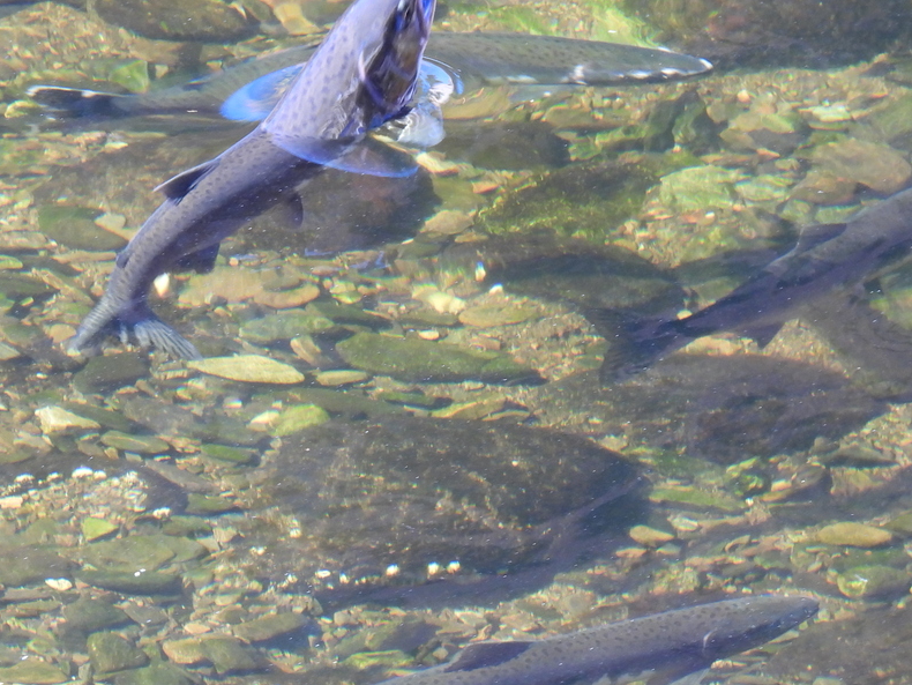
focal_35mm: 972
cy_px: 403
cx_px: 266
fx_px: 25616
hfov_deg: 2.0
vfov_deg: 1.5
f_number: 5
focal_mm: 107
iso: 400
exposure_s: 1/100
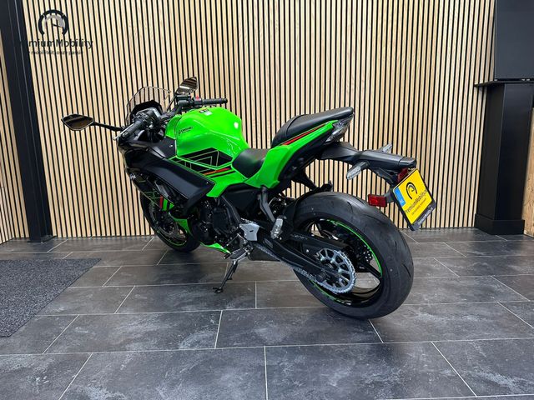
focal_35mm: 24
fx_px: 370
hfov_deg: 71.6
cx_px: 267
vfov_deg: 56.8
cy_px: 200
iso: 160
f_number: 1.78
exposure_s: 1/50
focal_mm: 6.86
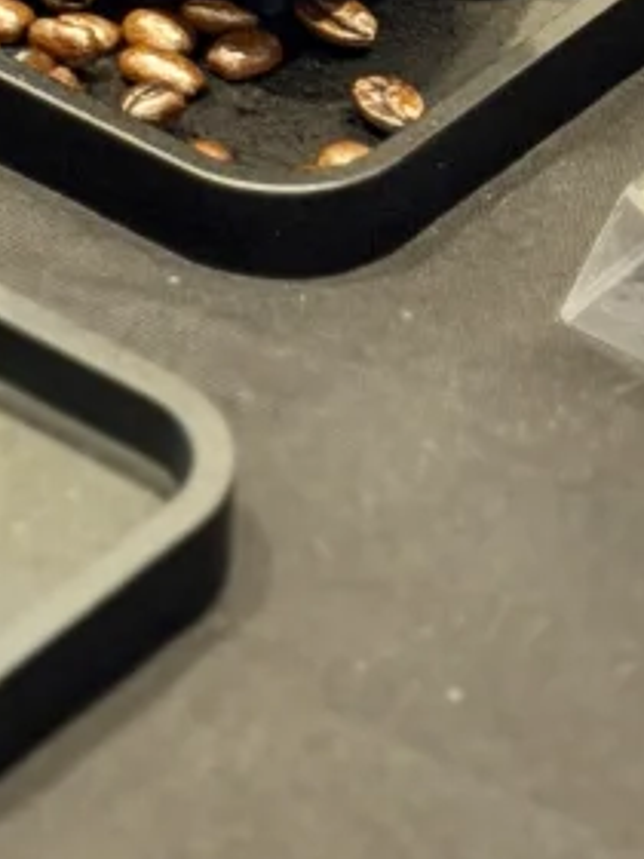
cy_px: -801
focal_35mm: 247
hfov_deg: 6.0
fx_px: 6127
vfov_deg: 7.7
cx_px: 356
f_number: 1.78
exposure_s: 1/33
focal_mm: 6.76
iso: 320
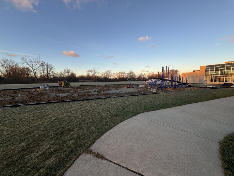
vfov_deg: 85.7
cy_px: 88
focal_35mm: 14
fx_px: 95
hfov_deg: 102.1
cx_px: 117
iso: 40
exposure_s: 1/280
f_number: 2.2
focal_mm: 2.22
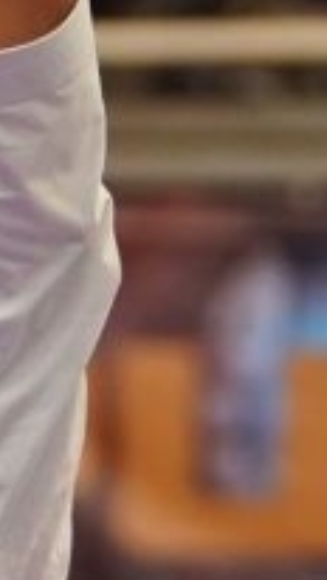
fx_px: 17635
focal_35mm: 1145
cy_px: 1045
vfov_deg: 1.9
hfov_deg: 1.1
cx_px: -406
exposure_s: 1/500
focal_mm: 125
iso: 1250
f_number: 2.8
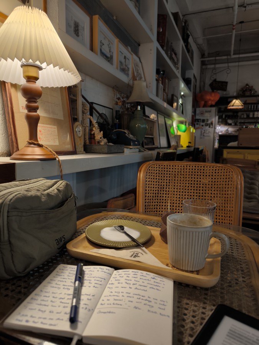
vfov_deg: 71.6
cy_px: 172
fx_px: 239
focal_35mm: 24
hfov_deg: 56.8
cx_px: 130
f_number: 1.9
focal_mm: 6.92
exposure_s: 1/50
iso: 160
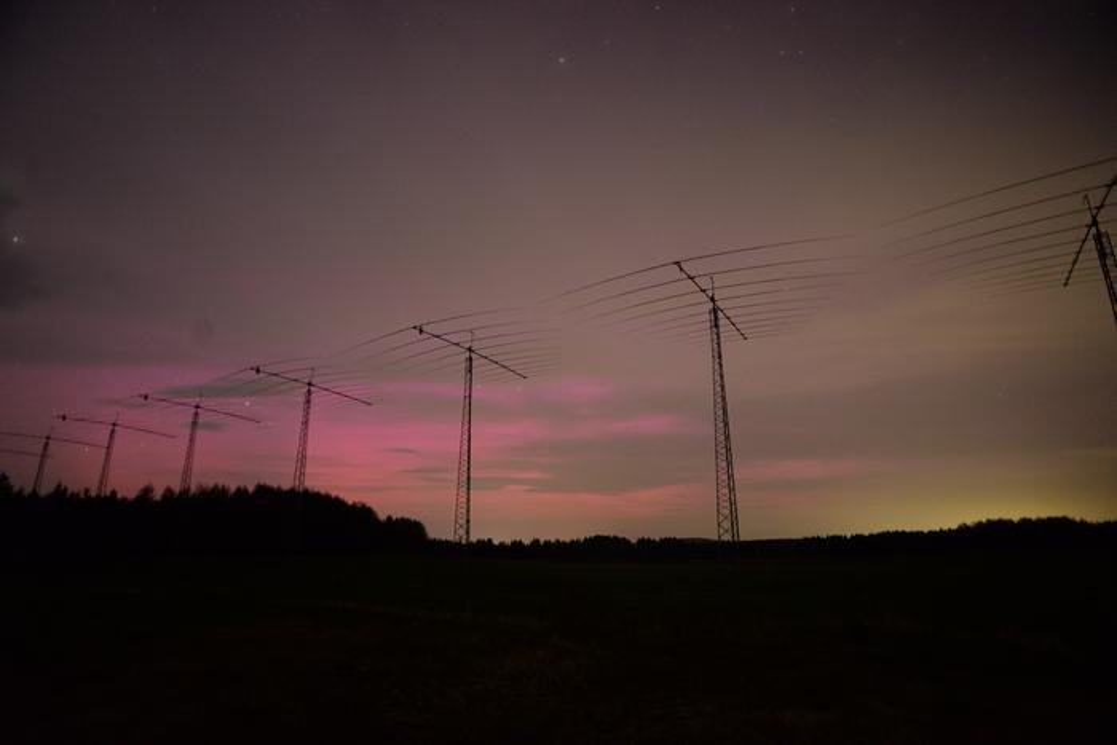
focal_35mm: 20
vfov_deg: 62.0
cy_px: 372
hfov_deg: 84.0
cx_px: 558
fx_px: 621
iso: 3200
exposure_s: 20
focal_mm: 20
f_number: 2.8
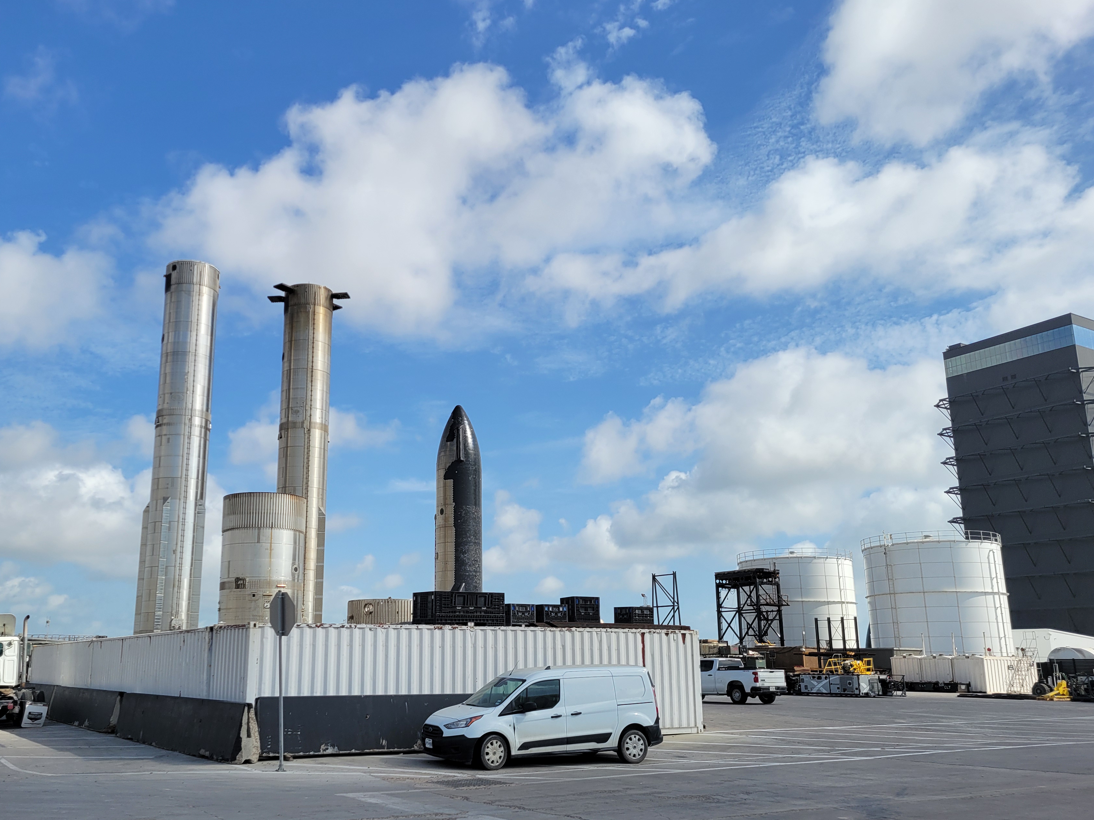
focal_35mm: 31
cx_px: 467
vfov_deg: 45.4
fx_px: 980
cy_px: 435
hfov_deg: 58.1
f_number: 1.8
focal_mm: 5.4
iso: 40
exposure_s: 1/3589
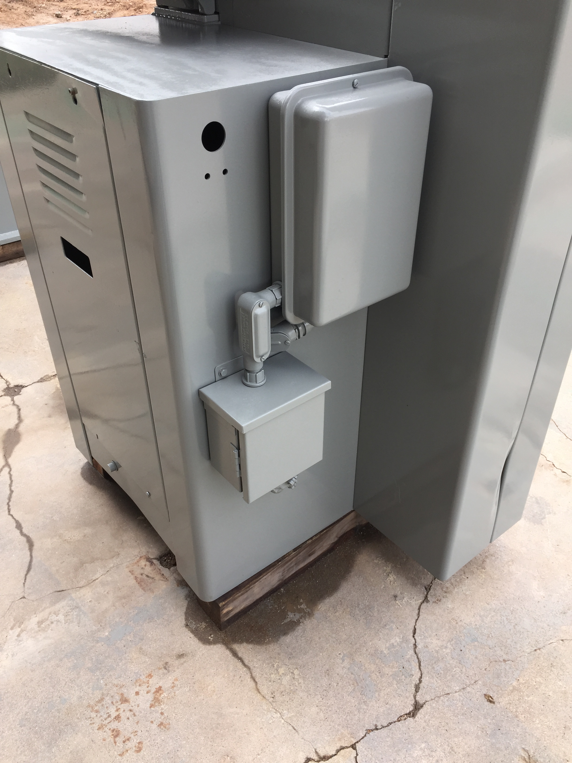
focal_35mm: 29
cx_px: 286
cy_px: 382
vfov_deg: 61.7
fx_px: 639
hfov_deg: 48.2
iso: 32
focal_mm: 4.15
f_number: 2.2
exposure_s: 1/327
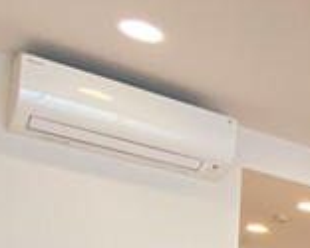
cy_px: 369
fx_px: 597
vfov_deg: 20.3
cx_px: 594
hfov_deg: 19.4
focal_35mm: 65
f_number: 2.4
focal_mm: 1.54
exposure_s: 1/80
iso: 250
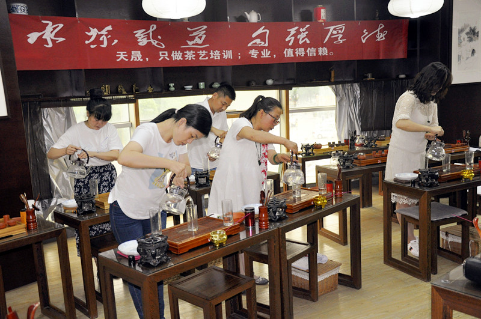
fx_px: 480
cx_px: 240
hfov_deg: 53.2
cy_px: 160
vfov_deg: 36.8
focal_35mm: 36
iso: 800
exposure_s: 1/60
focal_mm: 24
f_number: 3.8
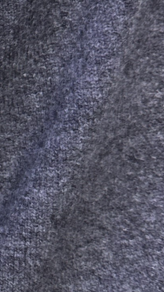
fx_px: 1129
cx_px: -354
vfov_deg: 14.6
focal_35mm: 146
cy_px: 52
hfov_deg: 7.2
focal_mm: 6.86
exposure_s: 1/336
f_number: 1.78
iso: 80
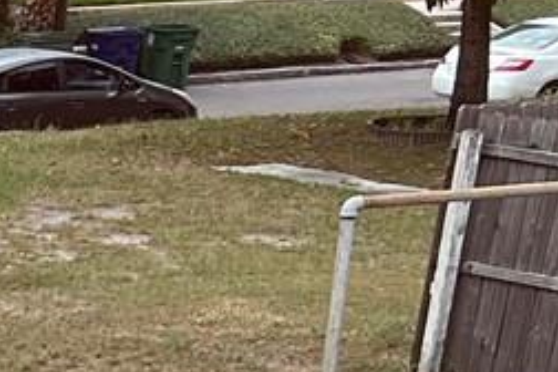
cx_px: -1120
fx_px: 2666
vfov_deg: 7.5
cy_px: 837
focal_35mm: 172
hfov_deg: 9.4
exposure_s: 1/1252
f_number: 1.5
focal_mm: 5.7
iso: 50
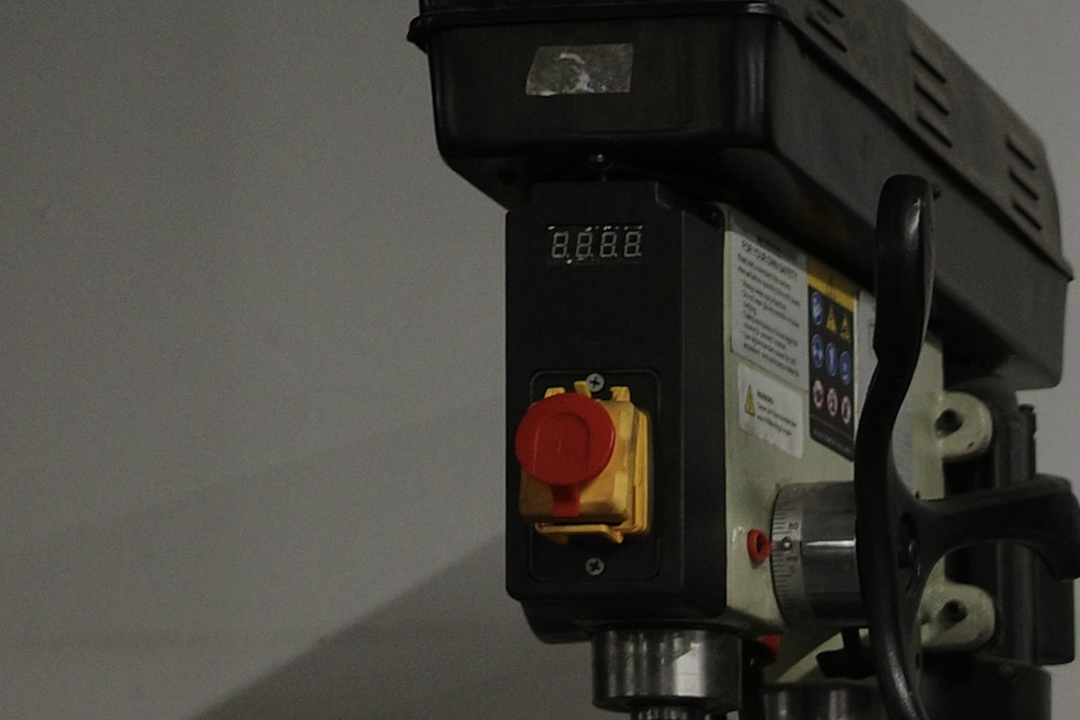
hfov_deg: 10.4
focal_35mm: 184
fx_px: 5520
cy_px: 1323
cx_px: 2052
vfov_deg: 7.2
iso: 320
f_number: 2.8
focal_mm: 26
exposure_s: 1/40
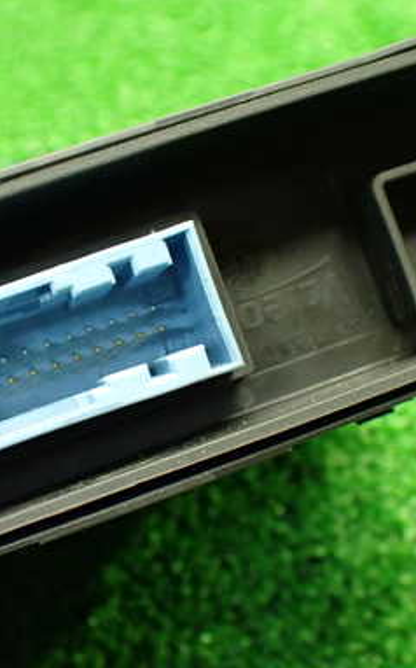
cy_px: 320
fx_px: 909
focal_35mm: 50
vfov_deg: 40.3
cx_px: 131
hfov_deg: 25.6
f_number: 2.3
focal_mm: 5.4
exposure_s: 1/60
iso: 800
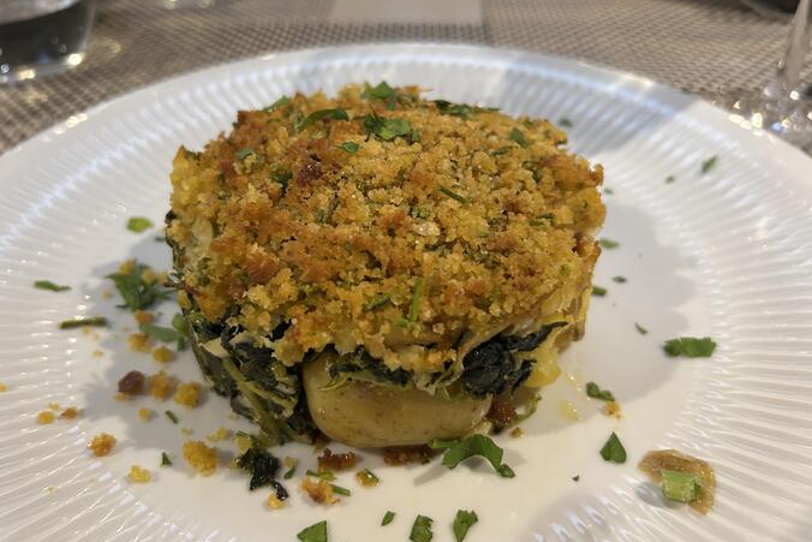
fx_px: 632
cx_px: 401
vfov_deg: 46.4
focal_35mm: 28
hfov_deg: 65.5
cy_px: 264
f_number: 1.5
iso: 400
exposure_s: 1/50
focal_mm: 5.7
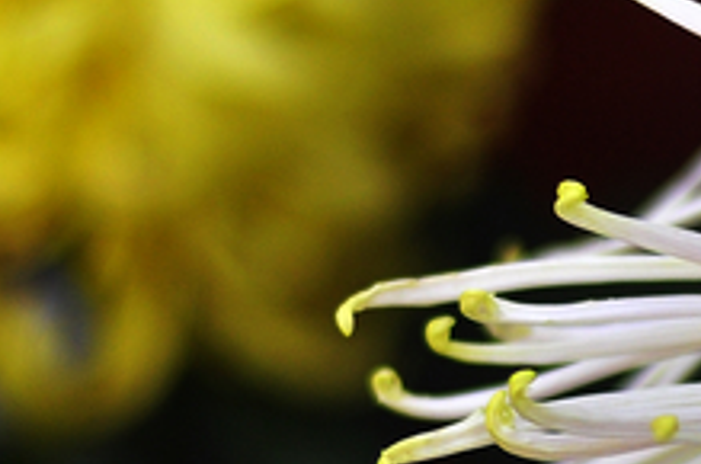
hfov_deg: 5.9
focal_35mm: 343
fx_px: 6664
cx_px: 1181
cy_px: 493
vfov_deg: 4.0
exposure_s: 1/1600
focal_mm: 50
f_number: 2
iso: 200
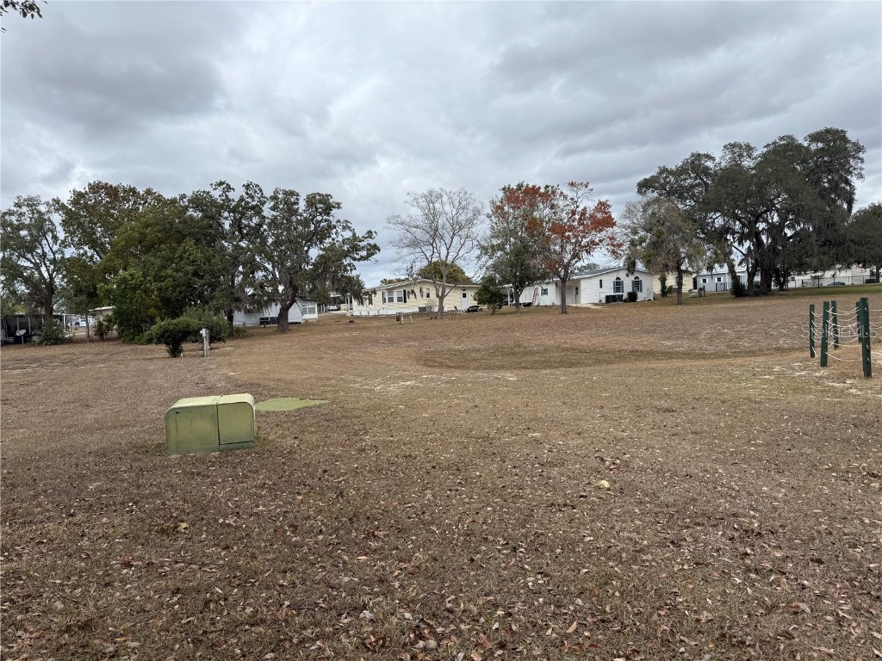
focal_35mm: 24
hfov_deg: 71.6
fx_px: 612
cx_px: 441
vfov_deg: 56.8
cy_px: 330
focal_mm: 6.76
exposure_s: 1/3145
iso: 80
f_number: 1.78
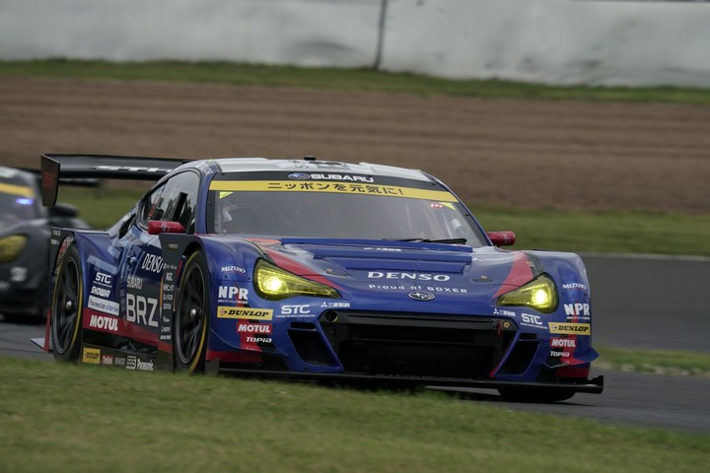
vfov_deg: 2.3
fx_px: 11832
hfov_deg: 3.4
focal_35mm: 600
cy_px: 236
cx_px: 355
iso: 200
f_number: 11
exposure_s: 1/250
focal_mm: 600
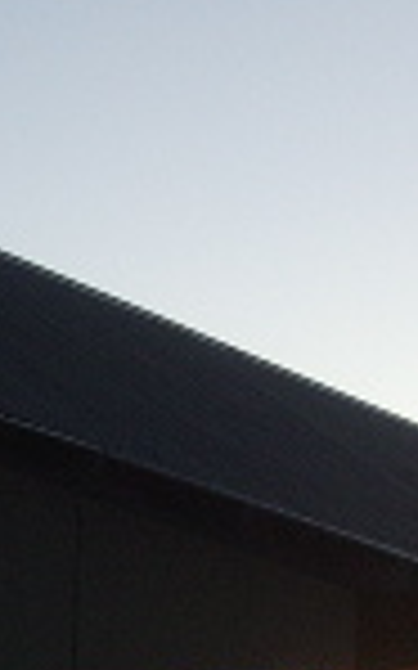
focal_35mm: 223
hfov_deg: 5.9
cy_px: 796
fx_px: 4069
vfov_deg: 9.3
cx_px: 135
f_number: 3.1
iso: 100
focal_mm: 8.2
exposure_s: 1/3.33
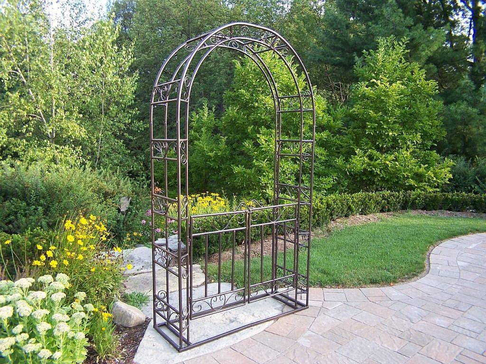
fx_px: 534
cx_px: 243
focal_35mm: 38
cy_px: 182
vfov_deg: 37.7
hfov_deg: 49.0
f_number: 2.8
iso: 80
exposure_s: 1/90
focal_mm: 6.3
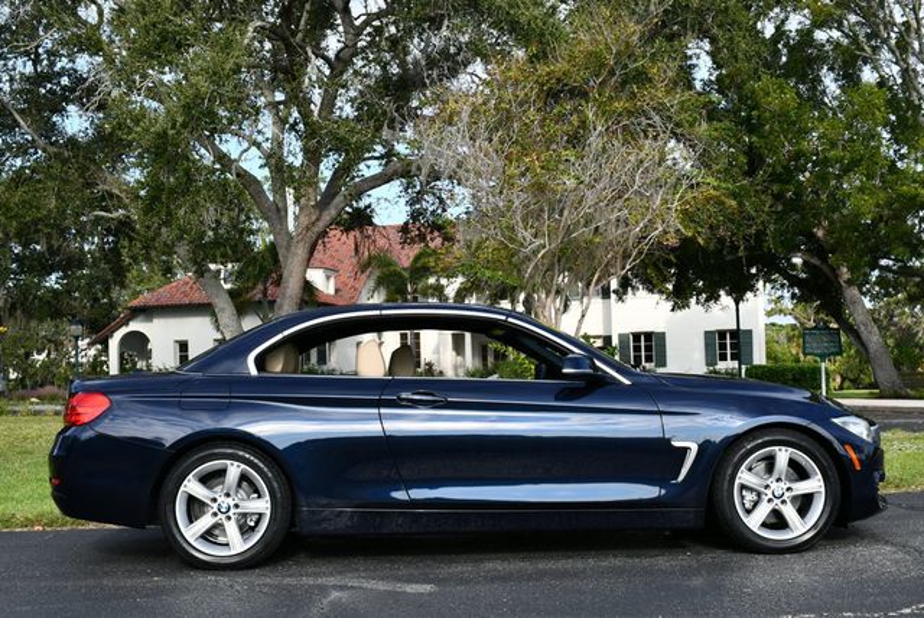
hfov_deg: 42.7
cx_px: 462
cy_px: 309
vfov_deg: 29.3
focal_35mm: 46
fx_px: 1182
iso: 160
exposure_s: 1/250
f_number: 8
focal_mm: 23
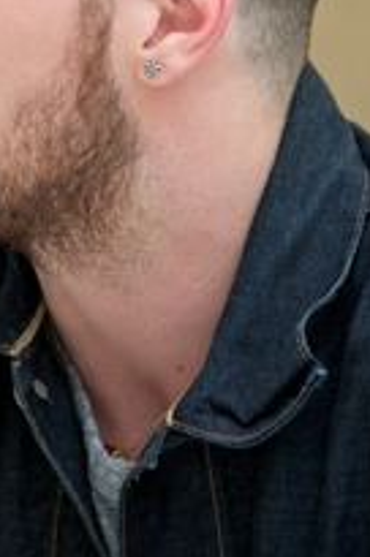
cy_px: 57
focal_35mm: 391
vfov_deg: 5.3
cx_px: 92
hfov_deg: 3.5
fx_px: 6048
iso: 800
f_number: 5.6
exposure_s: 1/60
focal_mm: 200
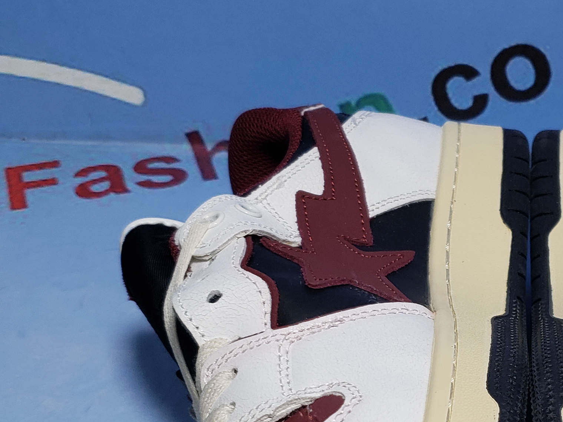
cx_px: 457
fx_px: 1122
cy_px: 378
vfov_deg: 20.9
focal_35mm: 69
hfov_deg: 27.6
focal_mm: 4.3
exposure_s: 1/594
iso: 50
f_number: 1.5
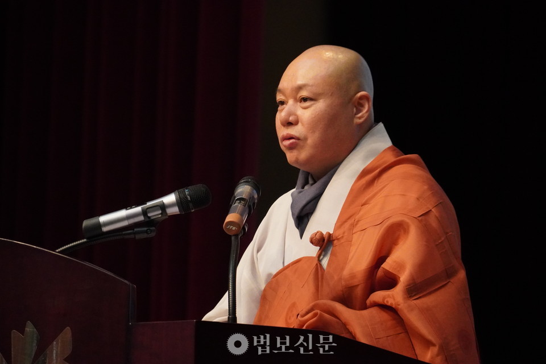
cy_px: 182
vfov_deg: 4.6
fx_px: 4550
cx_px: 273
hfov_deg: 6.9
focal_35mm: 300
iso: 6400
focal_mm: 200
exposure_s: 1/125
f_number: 6.3
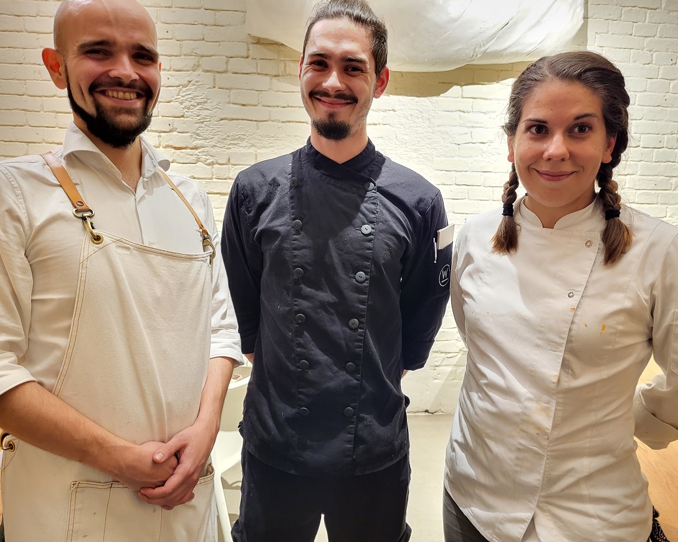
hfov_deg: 62.2
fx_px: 562
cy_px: 275
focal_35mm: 28
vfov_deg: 51.5
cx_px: 324
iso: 640
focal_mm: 5.4
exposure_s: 1/50
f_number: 1.8
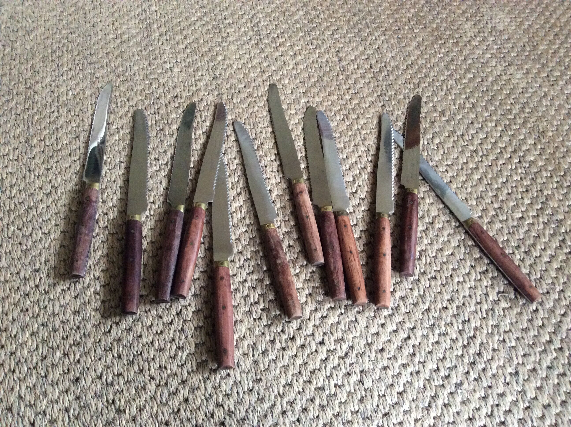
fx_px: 527
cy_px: 214
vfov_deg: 44.1
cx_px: 286
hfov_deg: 56.9
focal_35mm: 32
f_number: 2.4
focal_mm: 3.3
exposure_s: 1/25
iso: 250
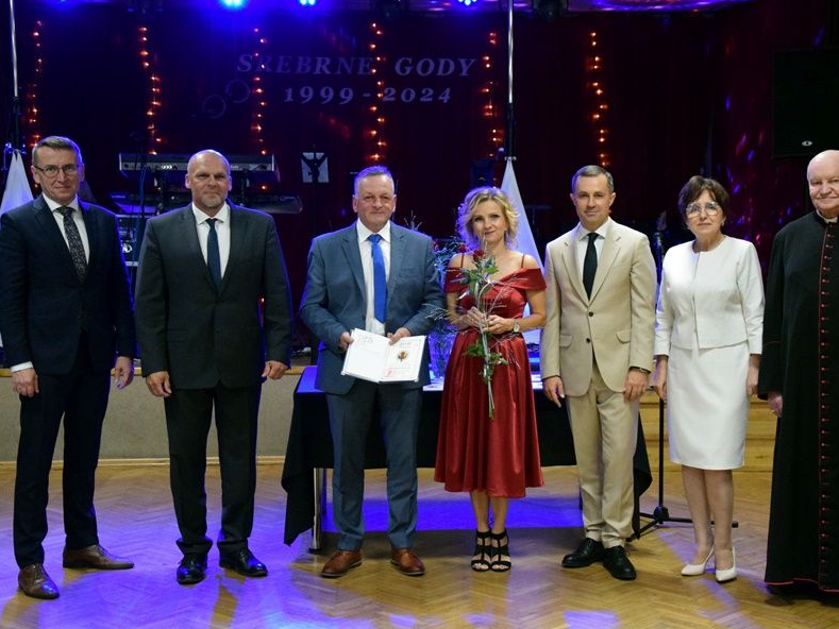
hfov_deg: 33.4
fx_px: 1395
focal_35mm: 58
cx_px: 463
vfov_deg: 25.4
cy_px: 312
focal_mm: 35
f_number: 4.5
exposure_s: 1/100
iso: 5000
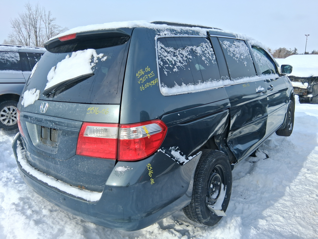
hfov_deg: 67.3
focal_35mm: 26
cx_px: 159
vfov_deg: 53.1
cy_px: 120
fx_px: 239
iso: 25
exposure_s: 1/695
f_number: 1.8
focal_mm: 3.98
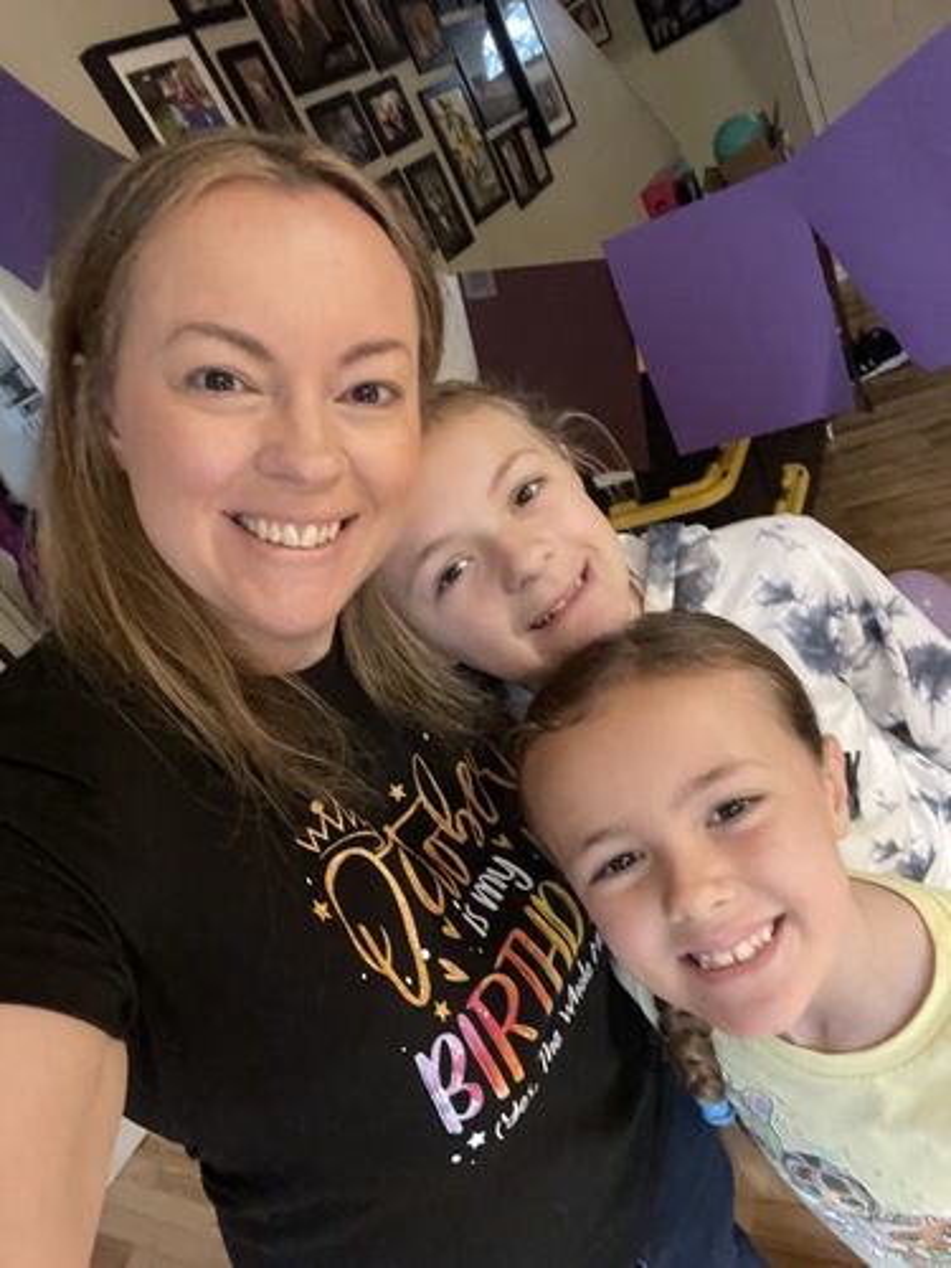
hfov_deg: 58.9
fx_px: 843
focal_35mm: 23
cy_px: 634
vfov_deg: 73.9
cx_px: 476
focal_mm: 2.71
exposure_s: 1/20
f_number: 2.2
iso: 640
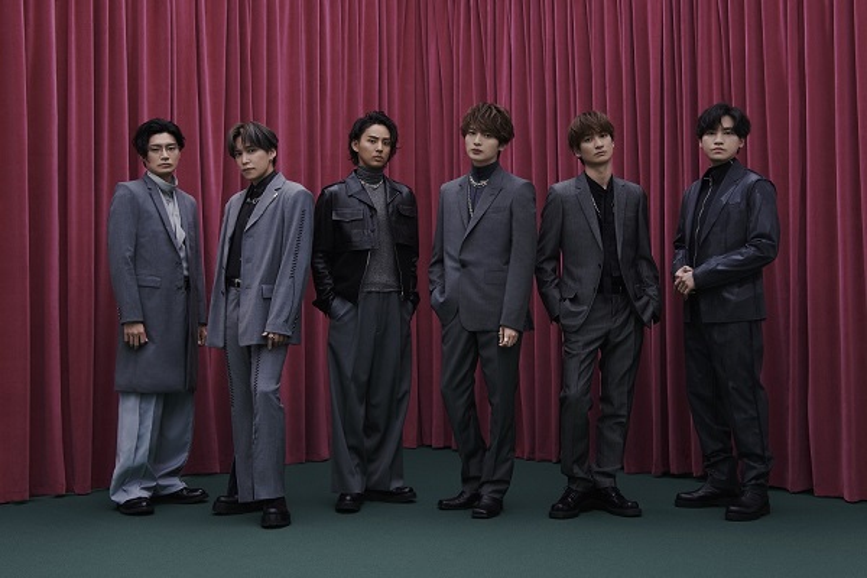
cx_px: 434
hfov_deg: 44.5
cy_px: 289
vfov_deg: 30.5
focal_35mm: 44
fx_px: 1060
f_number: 11
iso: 200
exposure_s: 1/125
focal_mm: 44
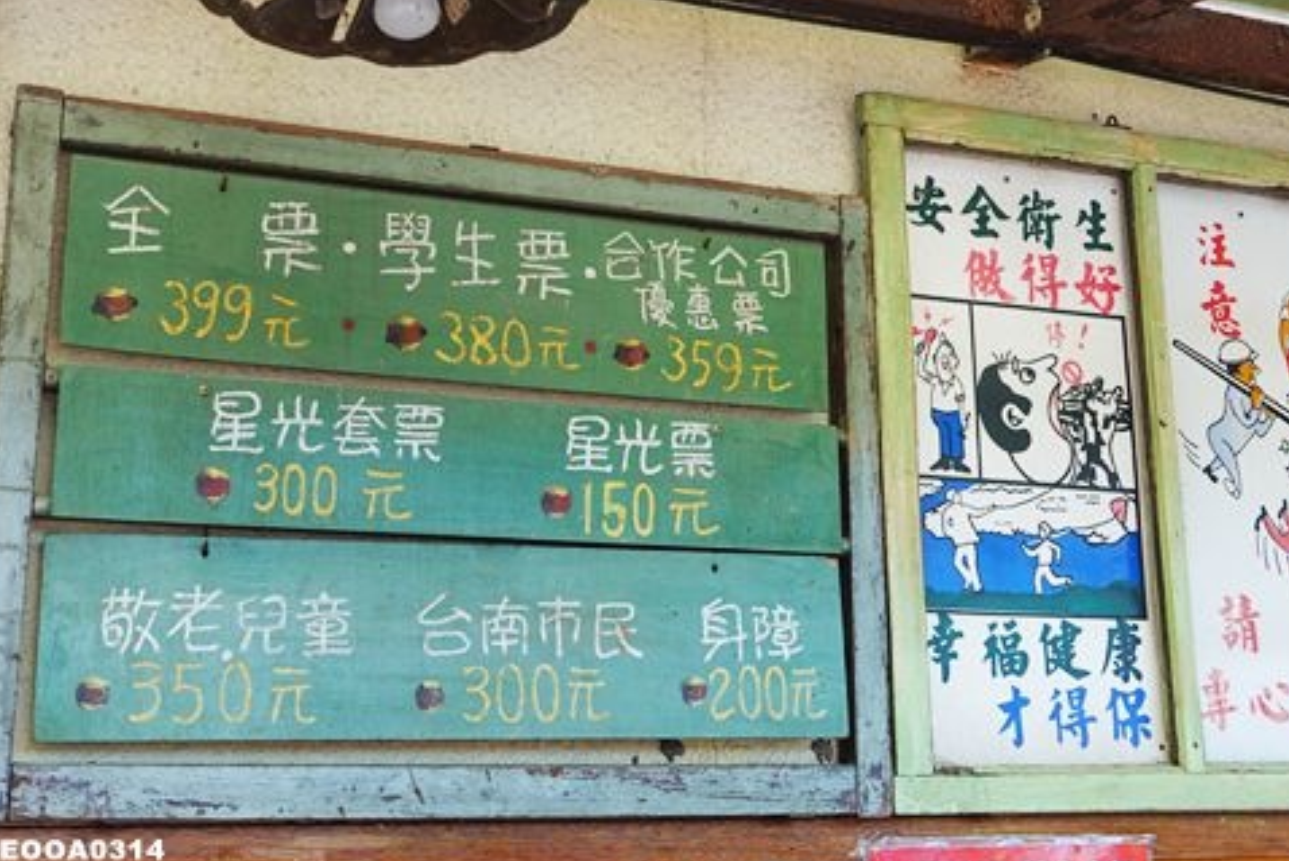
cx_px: 696
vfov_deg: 25.5
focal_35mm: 53
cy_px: 344
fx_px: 1898
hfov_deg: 37.5
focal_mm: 14.3
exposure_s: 1/80
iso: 125
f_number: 3.2
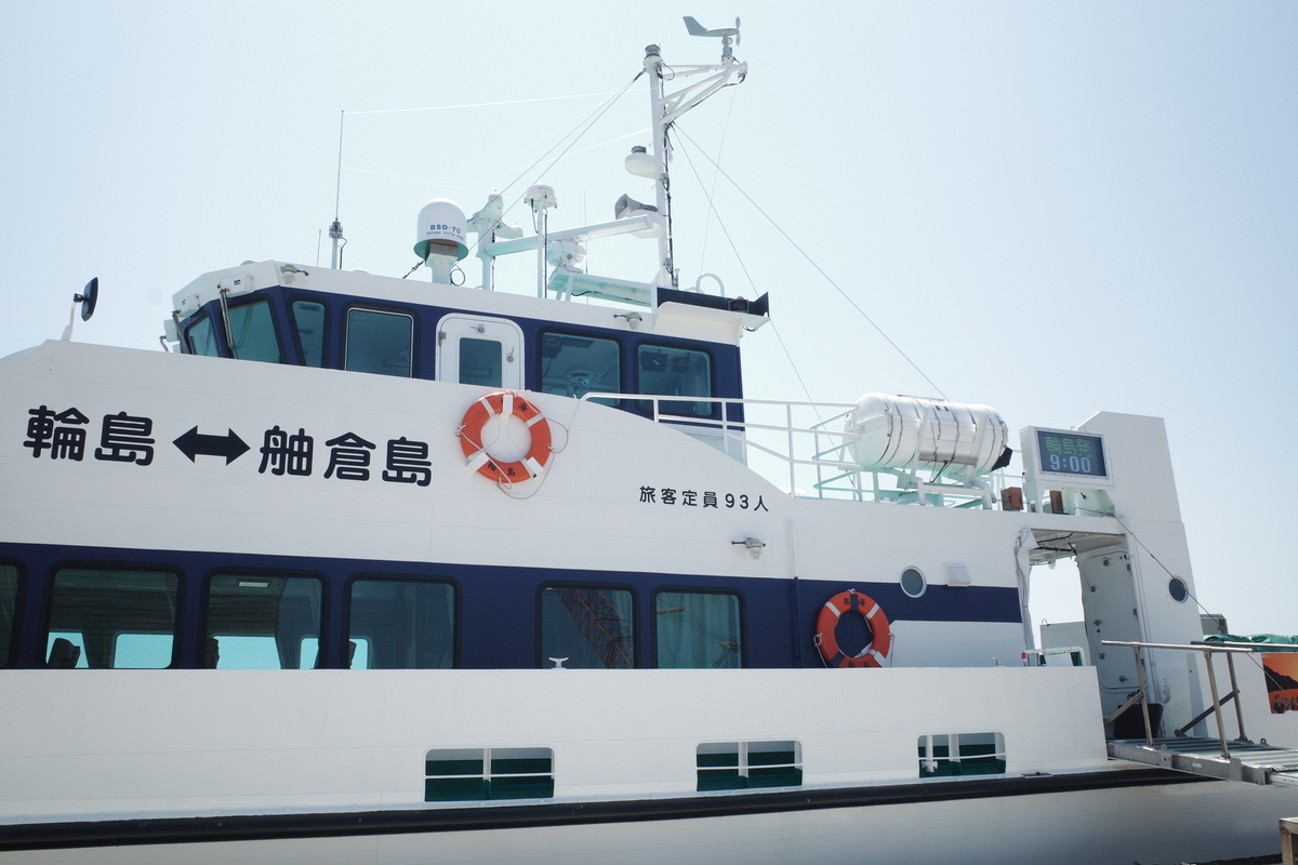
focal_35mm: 28
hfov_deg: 65.5
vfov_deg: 46.4
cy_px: 432
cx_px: 649
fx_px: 1009
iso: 100
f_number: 10
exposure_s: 1/30
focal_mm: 18.3
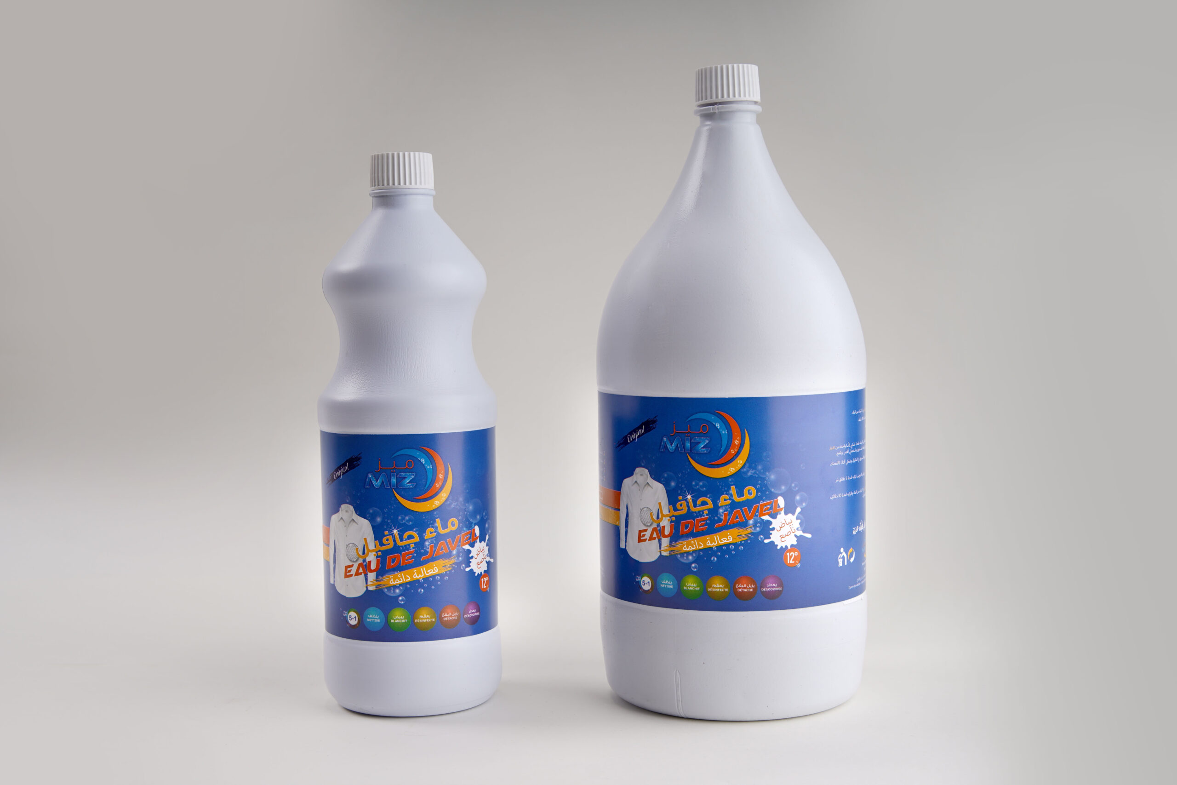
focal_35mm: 44
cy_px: 392
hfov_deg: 44.5
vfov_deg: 30.5
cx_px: 588
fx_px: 1439
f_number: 7.1
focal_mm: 44
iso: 50
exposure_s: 1/160
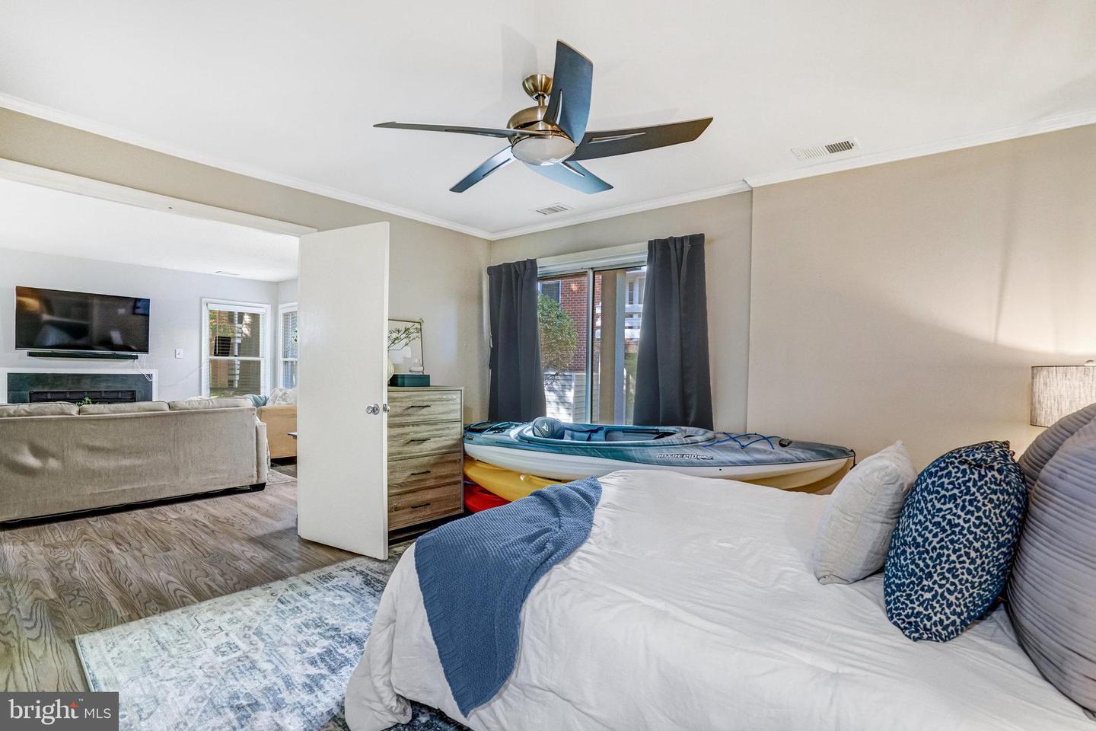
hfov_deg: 96.7
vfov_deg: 73.7
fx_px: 487
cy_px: 366
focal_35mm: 16
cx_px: 548
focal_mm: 16
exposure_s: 1/15
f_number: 8
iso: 1250
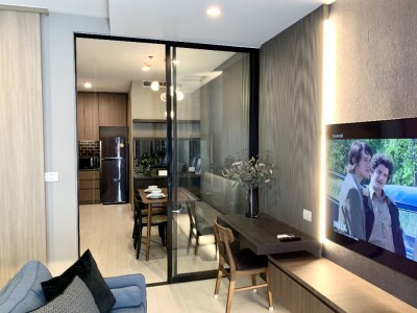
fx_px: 313
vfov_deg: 53.1
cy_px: 156
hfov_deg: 67.3
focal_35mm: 26
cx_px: 208
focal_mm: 4.25
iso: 200
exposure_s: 1/50
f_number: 1.8
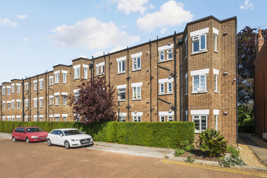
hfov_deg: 104.3
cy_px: 89
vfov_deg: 81.1
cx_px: 134
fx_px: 104
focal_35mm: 14
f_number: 16
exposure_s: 1/100
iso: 200
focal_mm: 14
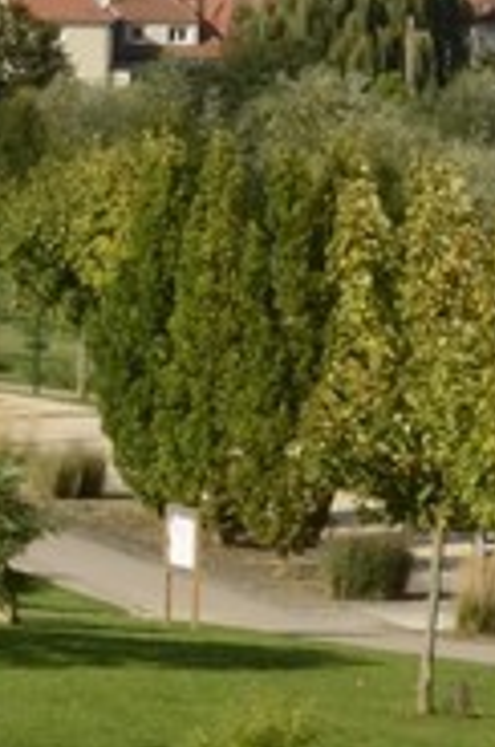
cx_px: -2244
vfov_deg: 6.2
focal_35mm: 331
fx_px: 6852
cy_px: 57
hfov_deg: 3.7
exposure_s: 1/320
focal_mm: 38
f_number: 22
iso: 800
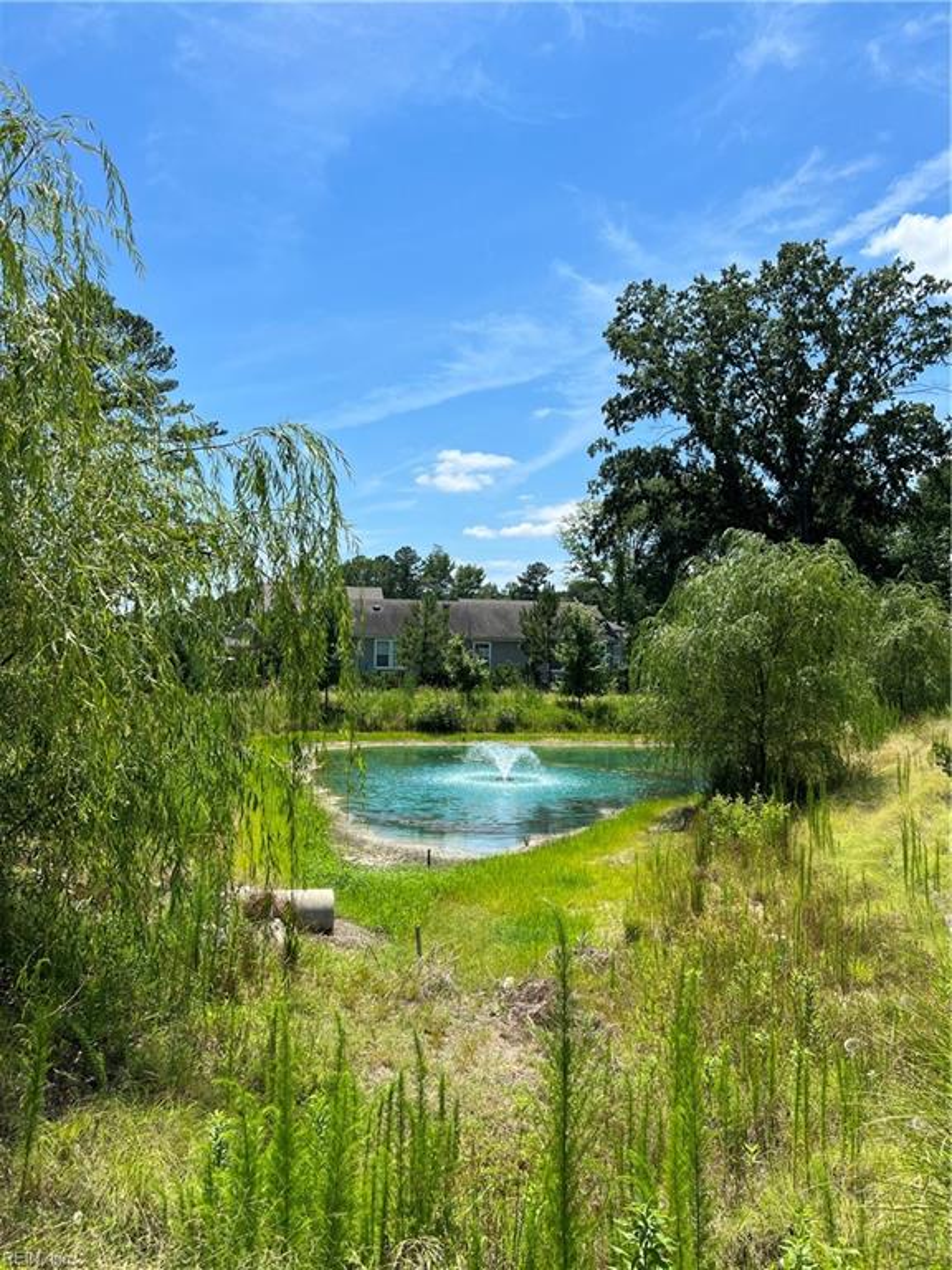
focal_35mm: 26
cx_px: 476
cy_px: 635
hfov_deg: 53.1
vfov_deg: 67.3
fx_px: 953
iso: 50
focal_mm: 5.7
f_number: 1.5
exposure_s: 1/4630
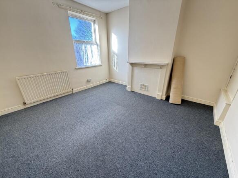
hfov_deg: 102.1
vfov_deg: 85.7
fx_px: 96
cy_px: 89
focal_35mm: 14
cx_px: 119
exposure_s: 1/87
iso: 320
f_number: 2.2
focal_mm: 2.22
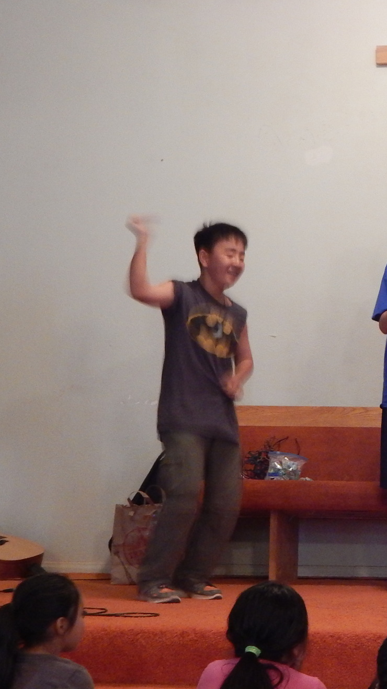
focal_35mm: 89
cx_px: 511
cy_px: 336
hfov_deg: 13.1
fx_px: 1624
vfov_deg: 23.9
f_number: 3.6
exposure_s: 1/10
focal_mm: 7.7
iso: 400
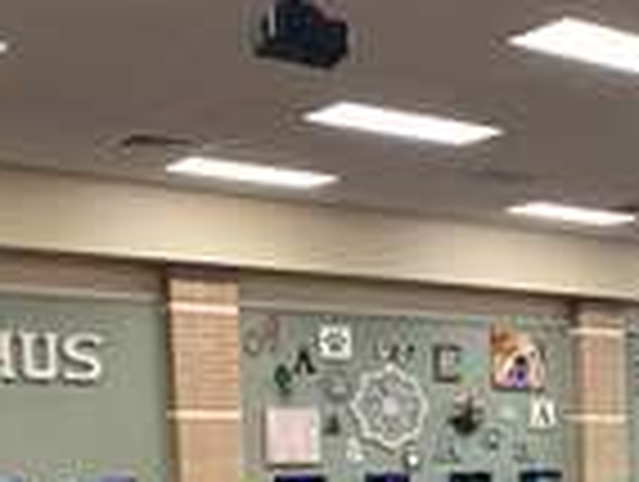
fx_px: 1350
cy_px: 631
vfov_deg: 18.7
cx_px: 778
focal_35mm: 73
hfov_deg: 24.1
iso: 160
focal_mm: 4.25
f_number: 1.8
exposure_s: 1/60
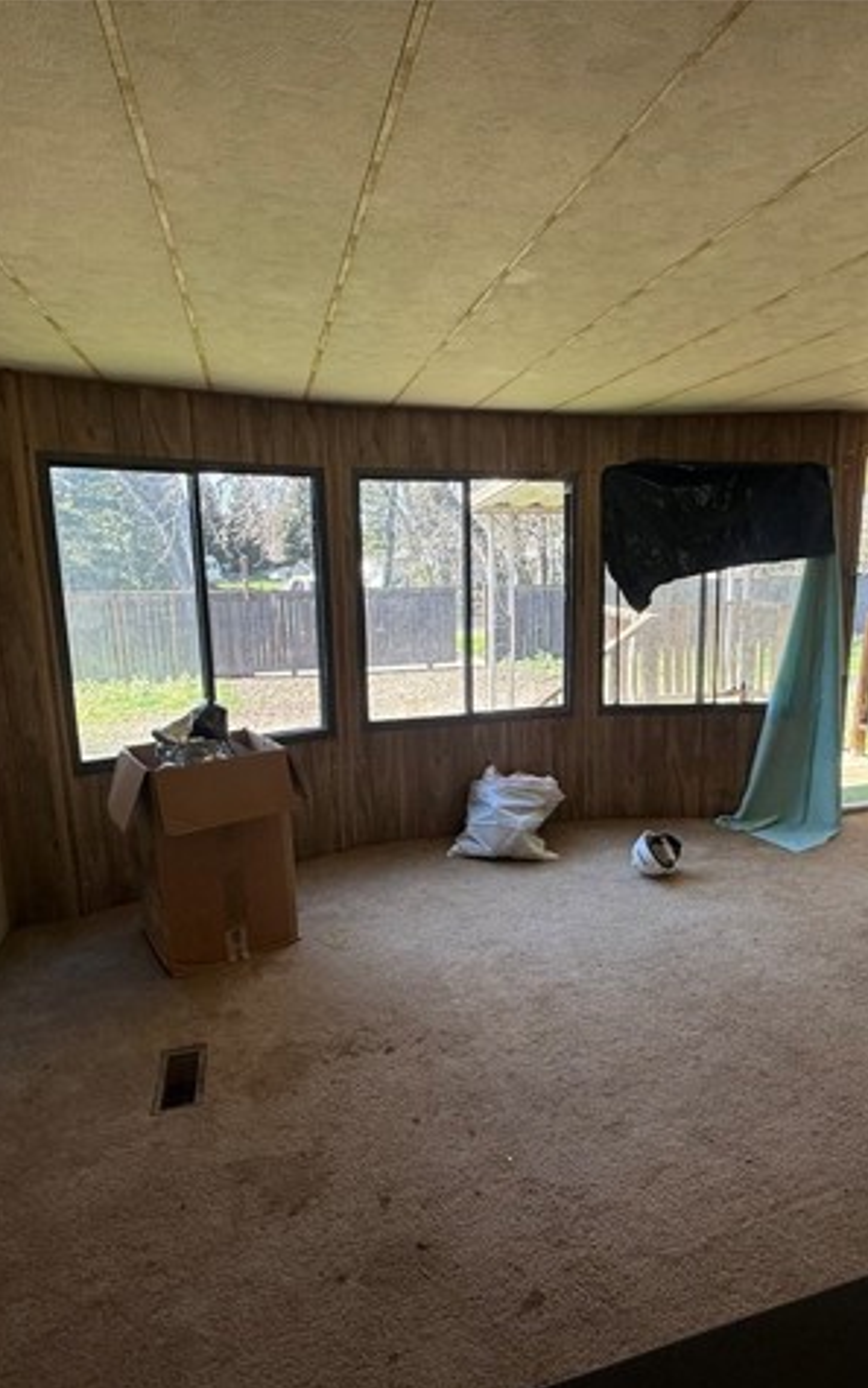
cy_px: 698
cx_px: 497
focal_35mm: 20
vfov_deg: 85.1
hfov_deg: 59.4
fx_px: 757
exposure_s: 1/99
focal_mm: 2.22
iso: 50
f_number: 2.2
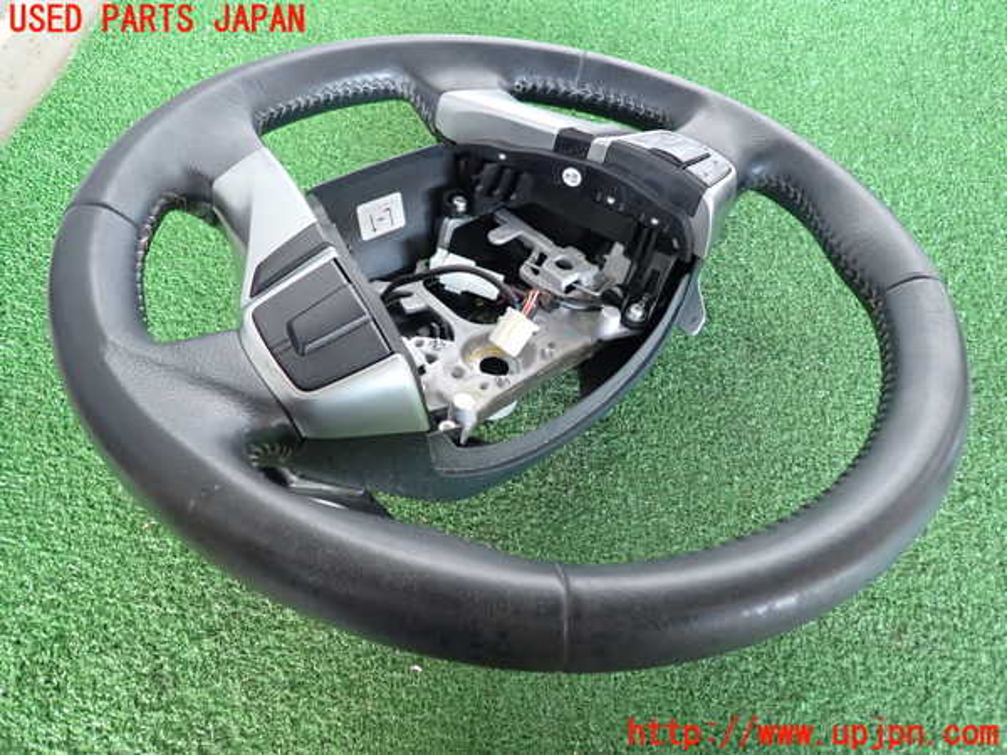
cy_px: 378
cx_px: 504
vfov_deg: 54.9
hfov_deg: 69.4
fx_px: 727
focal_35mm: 25
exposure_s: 1/30
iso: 320
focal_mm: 4.5
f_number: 2
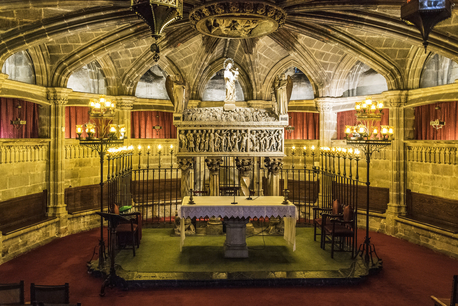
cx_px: 229
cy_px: 153
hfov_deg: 67.4
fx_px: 343
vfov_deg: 47.9
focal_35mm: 27
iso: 1600
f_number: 4
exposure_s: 1/30
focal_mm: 18
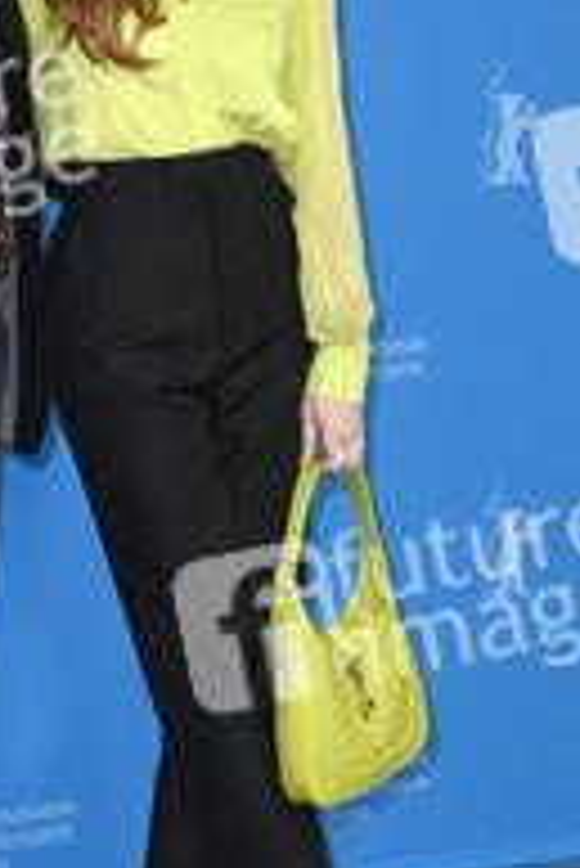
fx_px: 3594
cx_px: -4
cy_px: 382
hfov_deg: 9.2
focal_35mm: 149
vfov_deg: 13.8
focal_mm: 72
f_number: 5.6
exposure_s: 1/200
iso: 1000
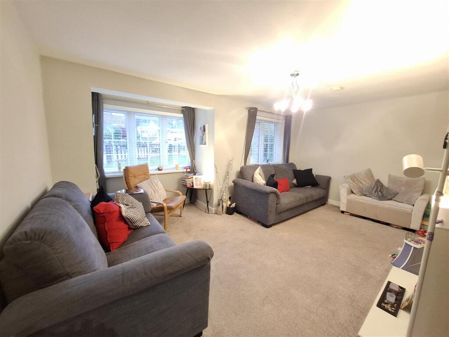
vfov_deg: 89.9
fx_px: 169
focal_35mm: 13
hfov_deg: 106.2
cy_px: 168
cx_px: 224
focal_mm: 1.74
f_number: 2.2
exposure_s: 1/24
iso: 250
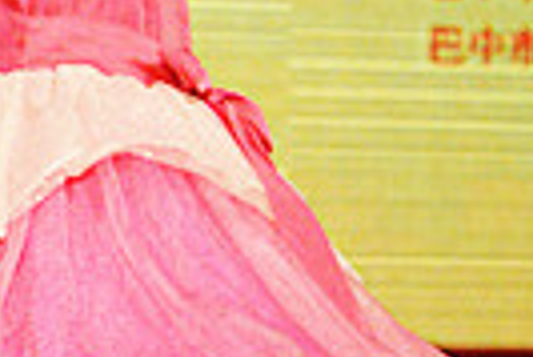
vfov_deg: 2.2
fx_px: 9338
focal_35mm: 630
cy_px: 162
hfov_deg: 3.2
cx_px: -505
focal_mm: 105
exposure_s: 1/500
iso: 2000
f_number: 5.6
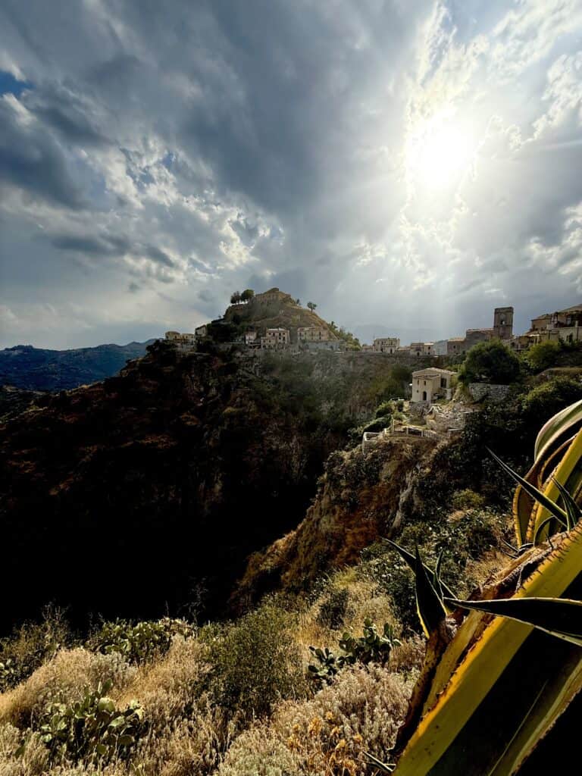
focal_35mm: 14
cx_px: 291
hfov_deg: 85.7
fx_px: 314
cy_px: 388
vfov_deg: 102.1
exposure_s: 1/1961
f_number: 2.2
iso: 50
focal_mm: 2.22
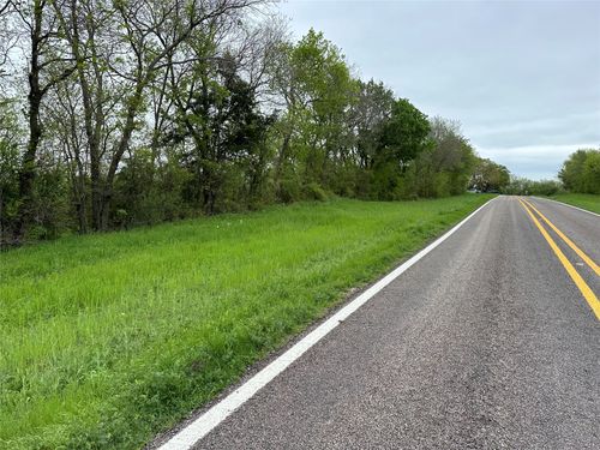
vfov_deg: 56.8
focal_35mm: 24
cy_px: 225
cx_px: 300
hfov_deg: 71.6
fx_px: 416
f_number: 1.78
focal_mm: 6.86
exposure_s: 1/1072
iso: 80
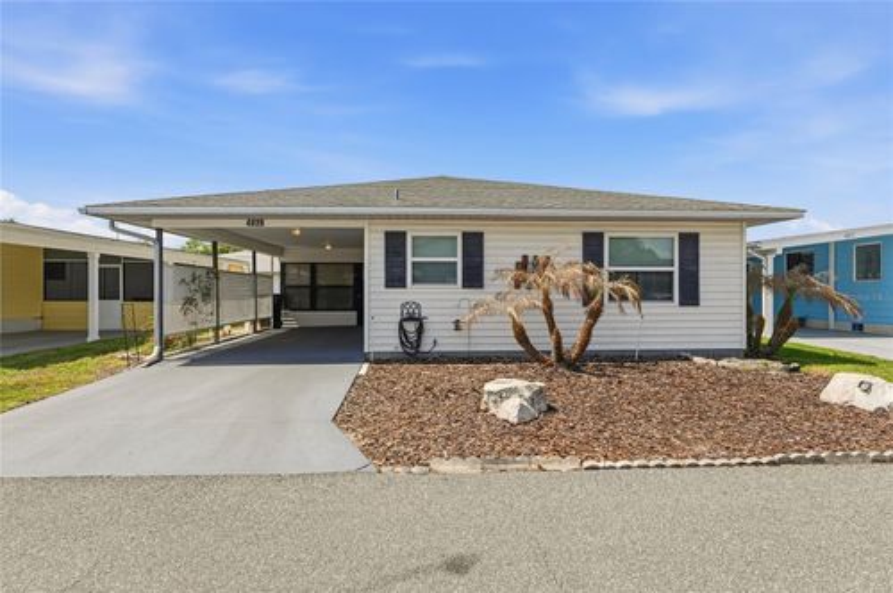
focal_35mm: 20
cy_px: 296
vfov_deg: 63.1
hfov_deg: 85.5
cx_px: 446
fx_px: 483
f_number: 7.1
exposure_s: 1/4000
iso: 100
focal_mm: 13
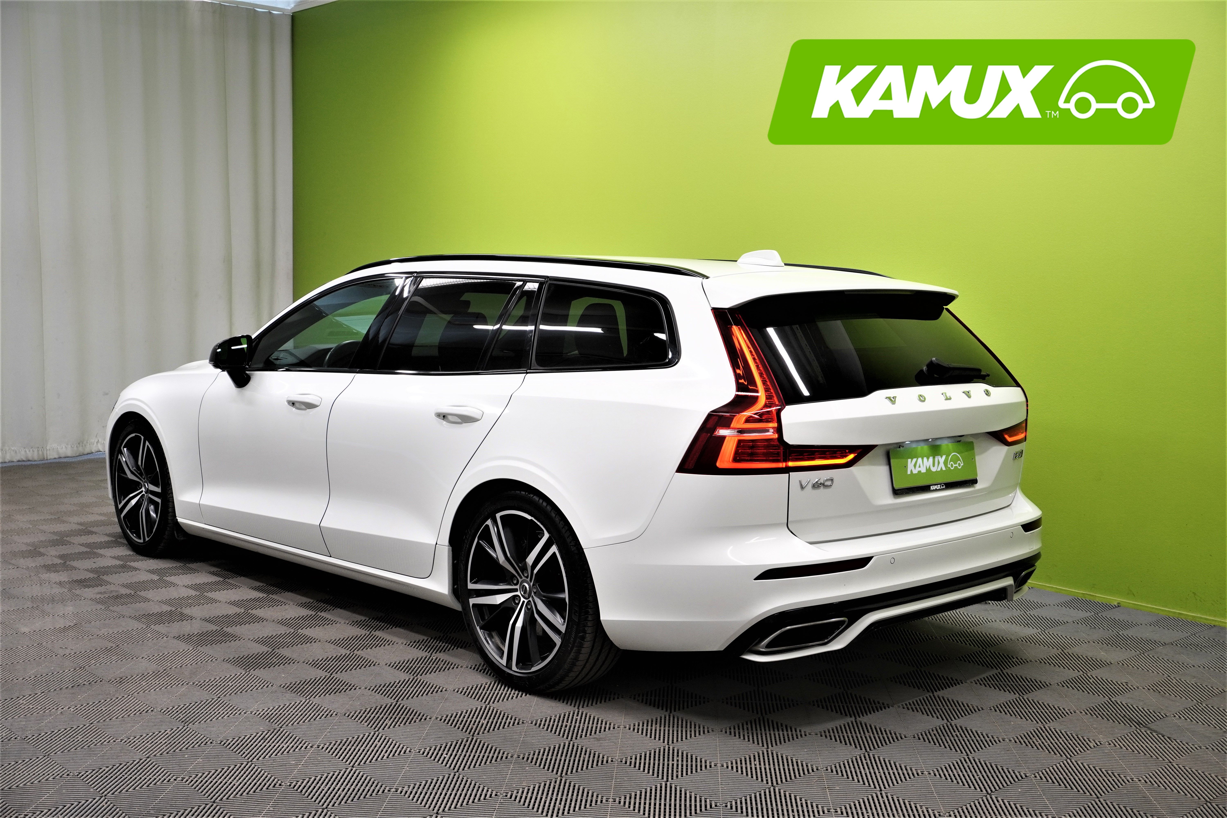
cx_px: 614
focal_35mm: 39
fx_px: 1329
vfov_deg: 34.2
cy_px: 409
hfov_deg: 49.6
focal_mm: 26
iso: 400
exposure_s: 1/15
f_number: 9
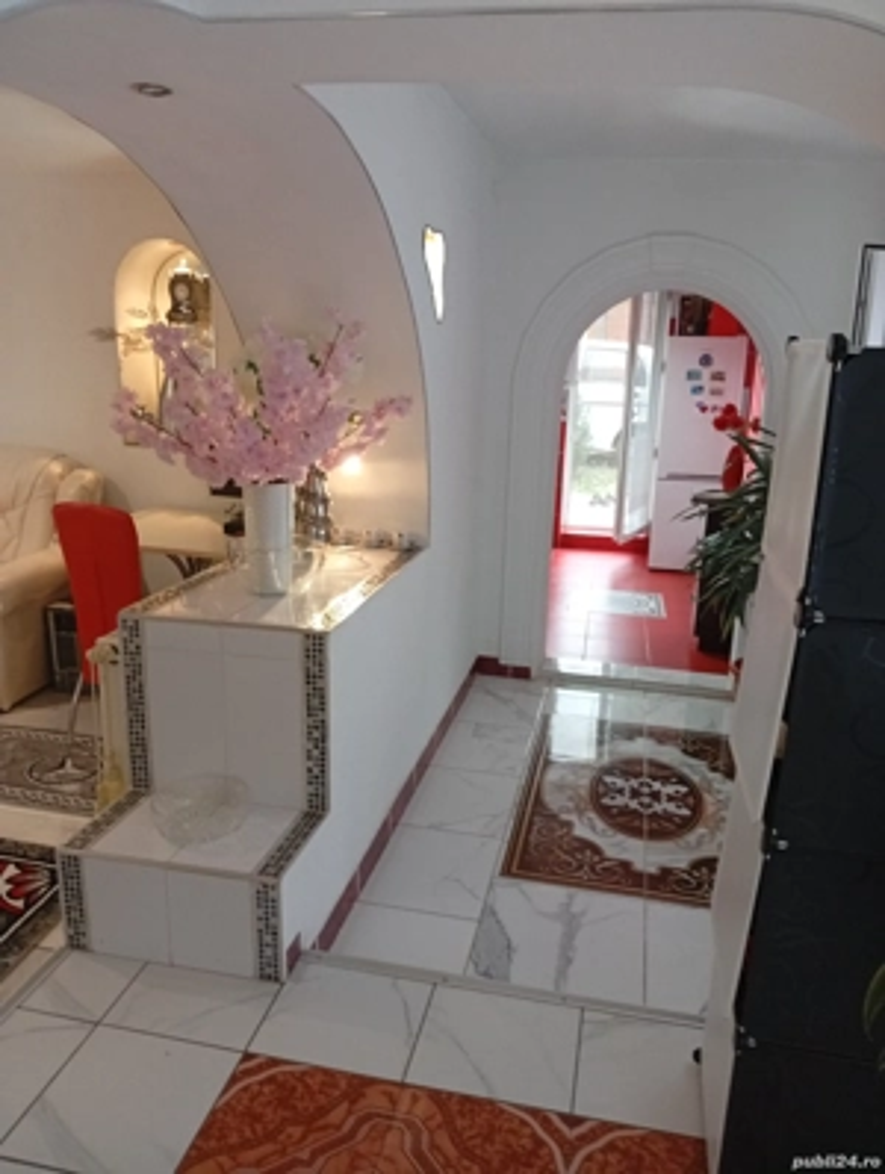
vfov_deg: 65.2
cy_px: 587
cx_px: 442
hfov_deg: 51.5
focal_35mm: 27
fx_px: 917
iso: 448
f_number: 1.8
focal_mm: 3.98
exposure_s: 1/33.3
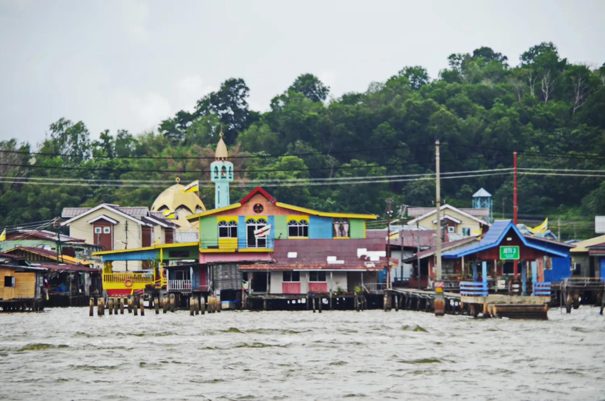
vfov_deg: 6.8
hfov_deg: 10.2
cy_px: 200
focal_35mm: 202
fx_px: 3388
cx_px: 302
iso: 100
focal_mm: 135
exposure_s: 1/200
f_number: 5.6
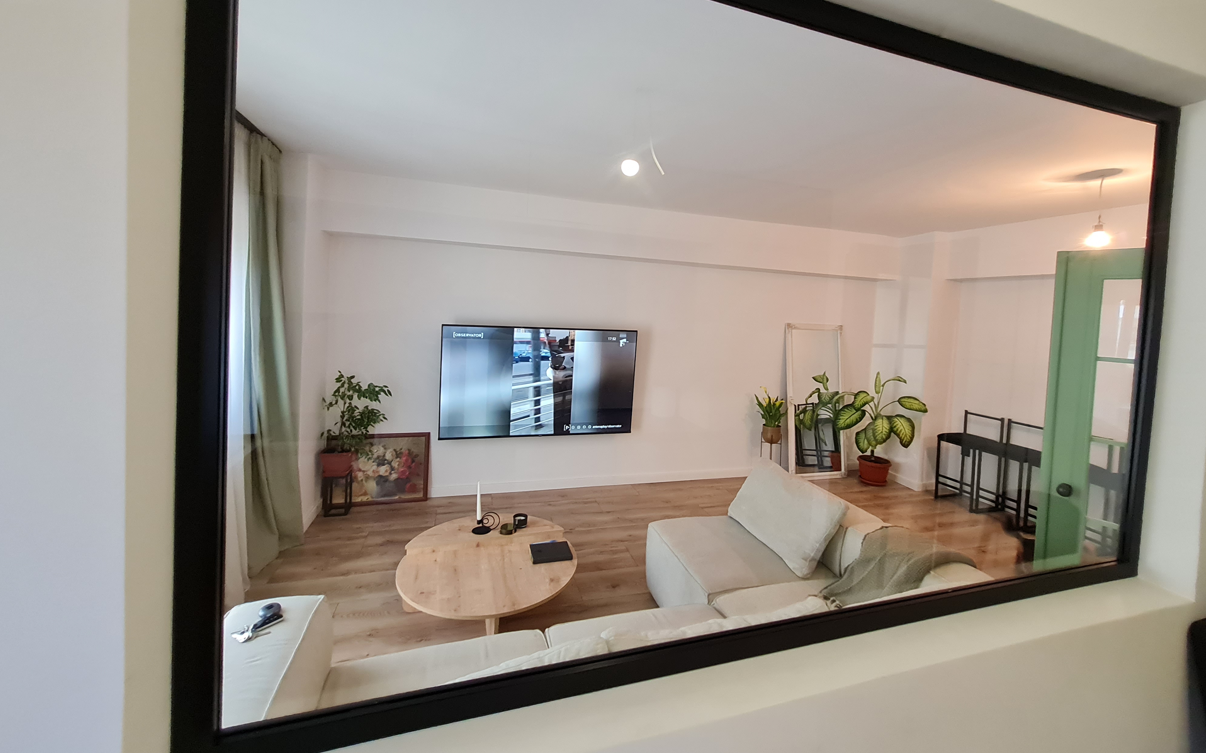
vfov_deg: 78.2
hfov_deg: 105.3
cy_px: 322
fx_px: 460
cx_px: 612
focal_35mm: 14
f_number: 2.2
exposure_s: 1/50
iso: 250
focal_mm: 1.74
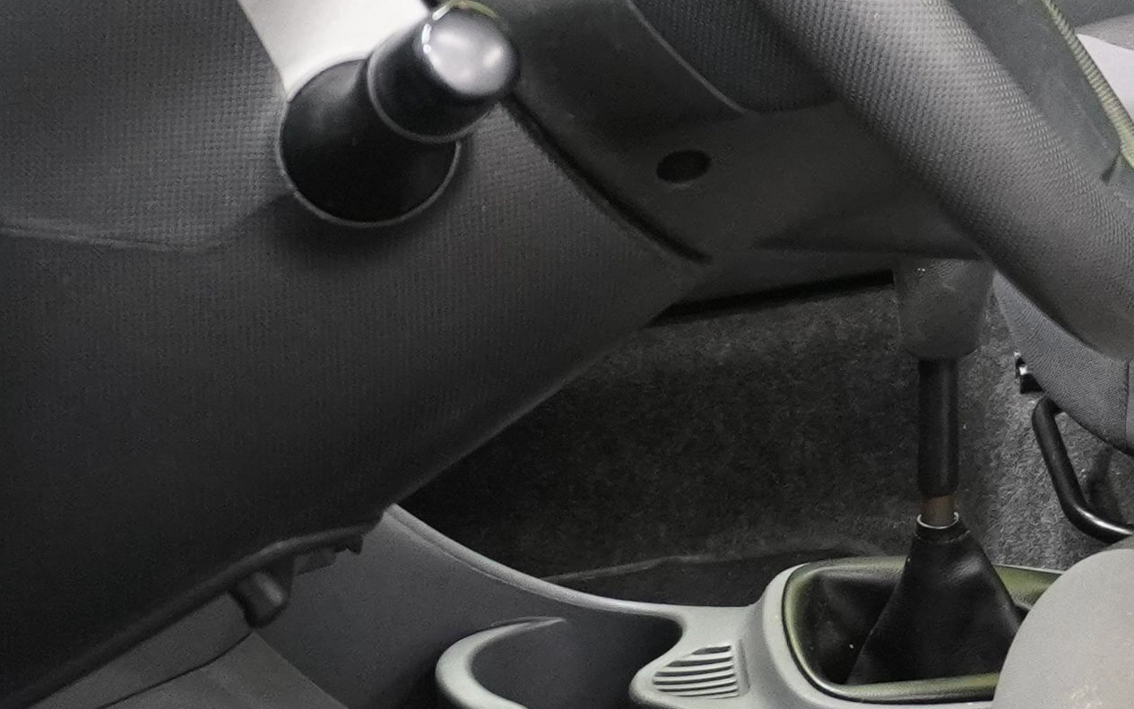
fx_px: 3585
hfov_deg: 15.5
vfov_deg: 11.2
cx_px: 2038
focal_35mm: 116
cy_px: 24
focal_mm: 16
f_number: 3.5
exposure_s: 1/30
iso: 1250
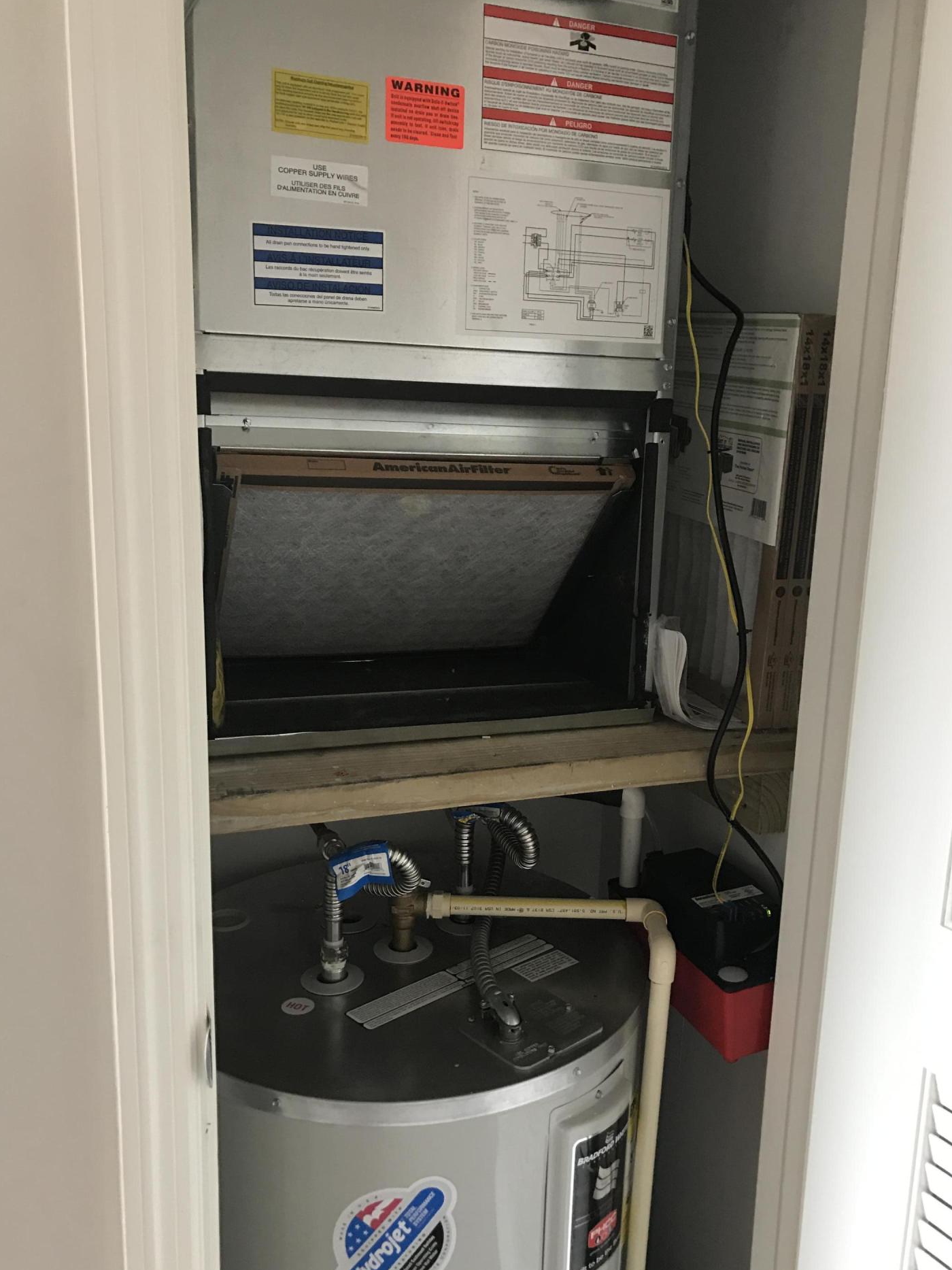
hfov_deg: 46.8
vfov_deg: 59.9
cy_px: 665
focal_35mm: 30
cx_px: 496
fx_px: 1100
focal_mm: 3.99
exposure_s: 1/15
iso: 50
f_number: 1.8
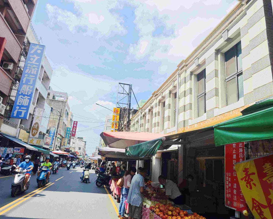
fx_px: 194
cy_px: 110
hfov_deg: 70.3
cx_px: 139
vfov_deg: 58.8
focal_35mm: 24
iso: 50
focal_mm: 8.72
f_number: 2
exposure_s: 1/2182
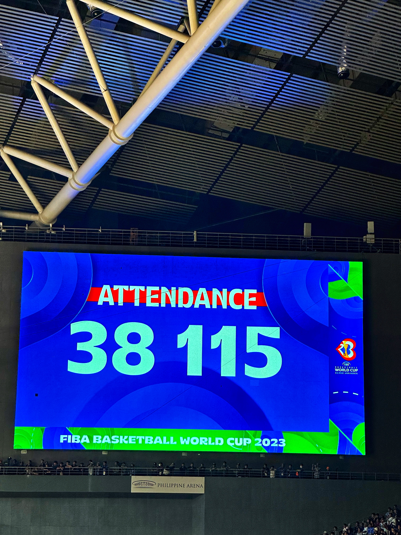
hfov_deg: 19.1
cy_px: 268
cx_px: 200
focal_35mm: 77
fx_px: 1189
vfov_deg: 25.3
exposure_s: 1/60
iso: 250
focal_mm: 9
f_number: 2.8
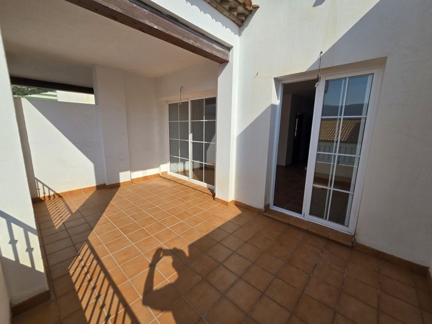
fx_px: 162
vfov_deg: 89.9
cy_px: 162
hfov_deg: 106.2
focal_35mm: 13
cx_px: 216
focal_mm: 2.2
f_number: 2.2
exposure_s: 1/3390
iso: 50
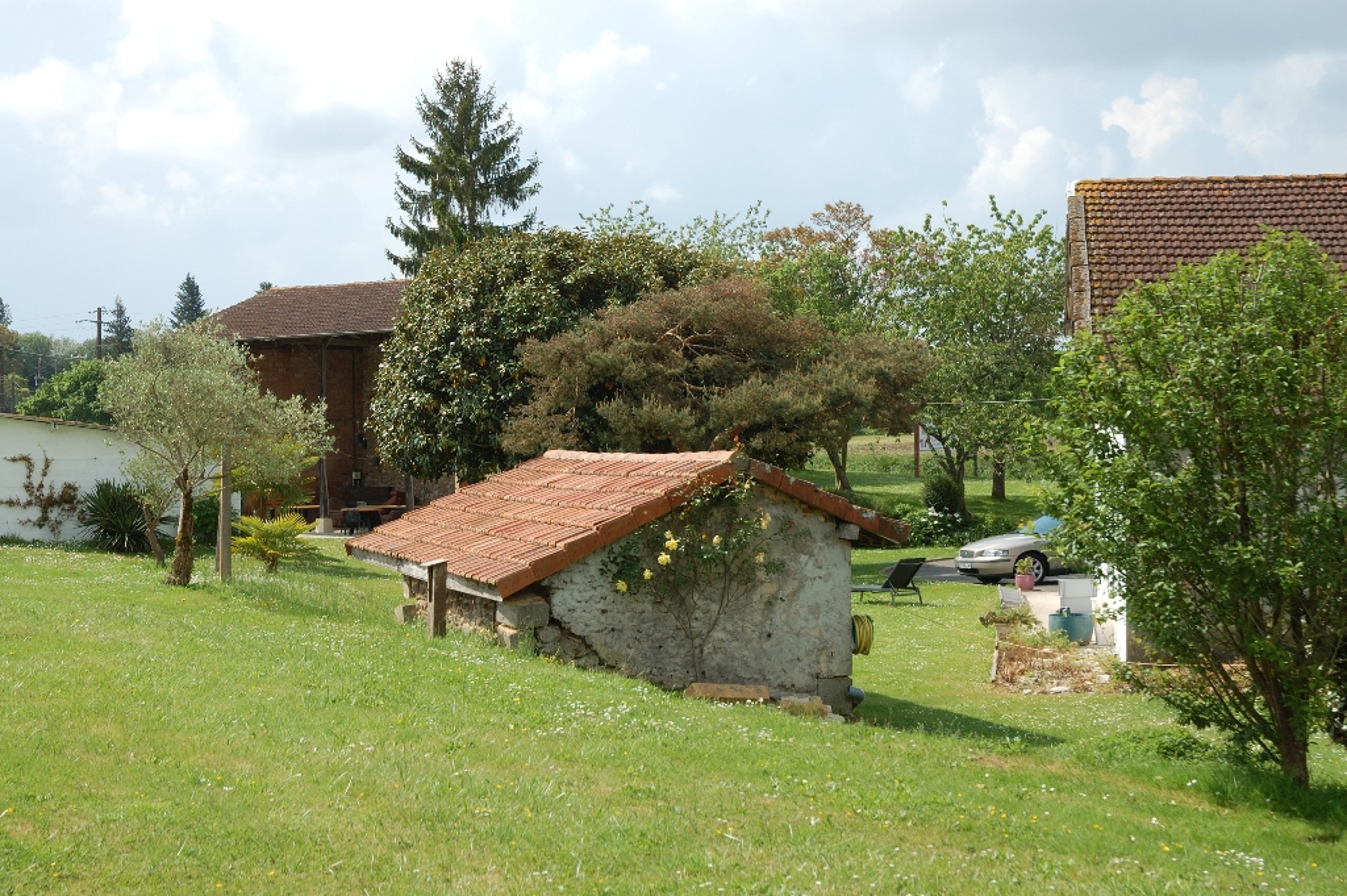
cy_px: 448
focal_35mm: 60
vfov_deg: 22.6
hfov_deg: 33.4
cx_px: 674
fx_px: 2243
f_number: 9
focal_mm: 40
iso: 200
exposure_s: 1/320
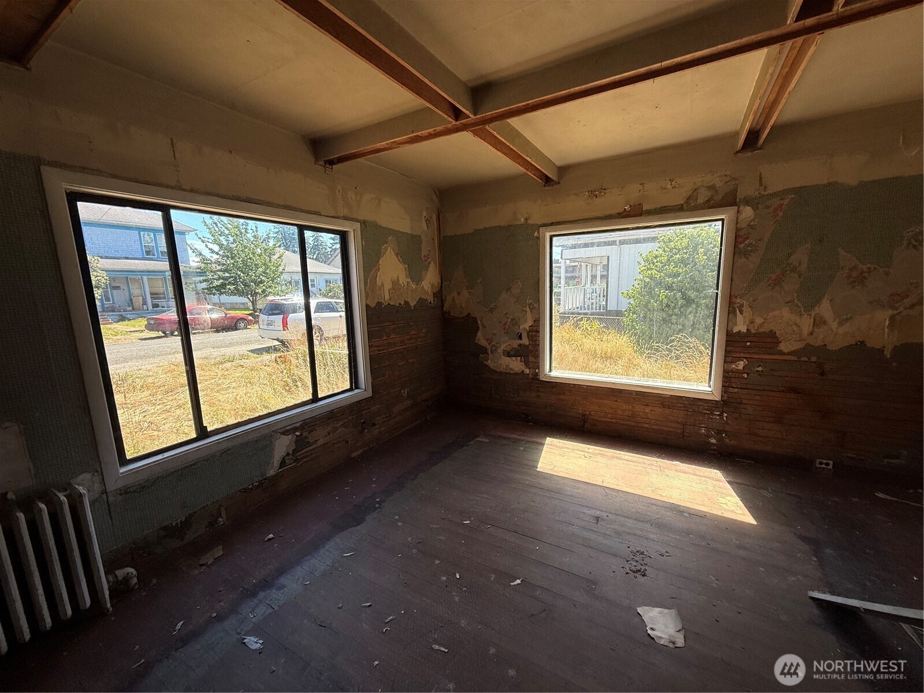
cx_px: 462
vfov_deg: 85.7
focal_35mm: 14
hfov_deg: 102.1
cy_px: 346
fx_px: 374
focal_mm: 2.22
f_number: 2.2
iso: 50
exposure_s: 1/338
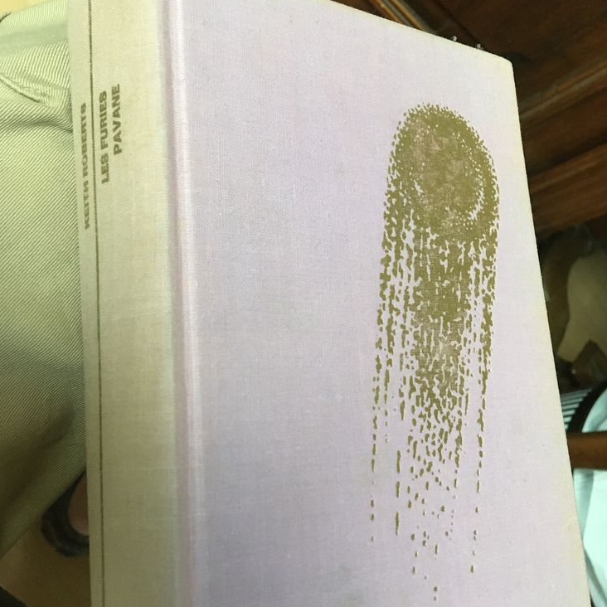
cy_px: 276
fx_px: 694
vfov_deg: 47.2
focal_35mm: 35
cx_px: 301
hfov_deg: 47.2
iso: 200
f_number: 2.2
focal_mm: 4.15
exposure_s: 1/25
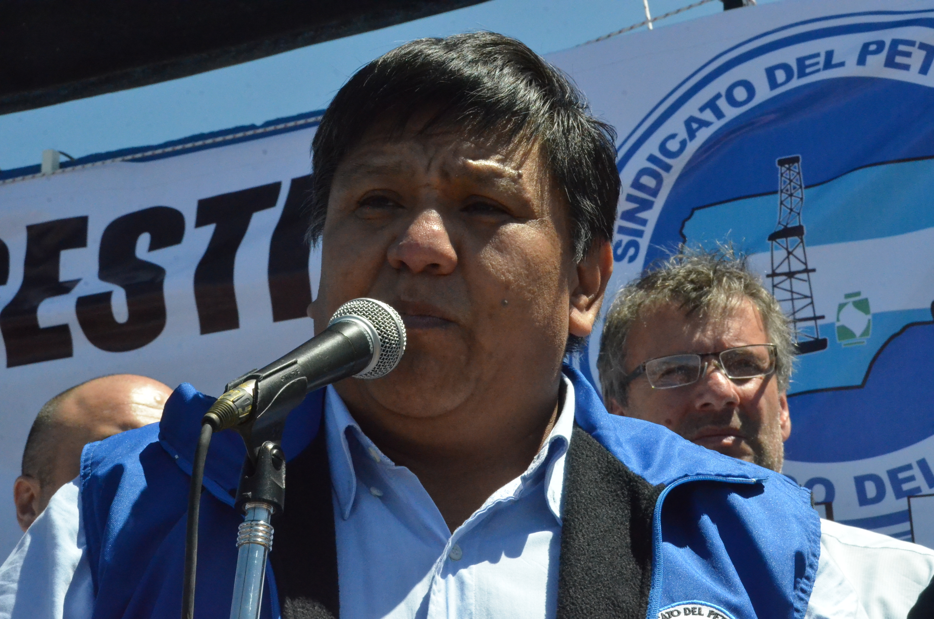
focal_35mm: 105
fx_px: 2719
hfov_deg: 19.5
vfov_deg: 13.0
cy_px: 310
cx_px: 467
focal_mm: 70
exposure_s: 1/1600
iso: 5000
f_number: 20
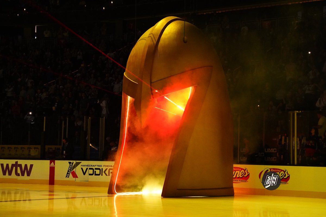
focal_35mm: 90
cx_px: 163
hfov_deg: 22.6
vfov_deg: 15.2
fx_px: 815
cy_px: 108
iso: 8000
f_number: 4
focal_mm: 90
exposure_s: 1/200
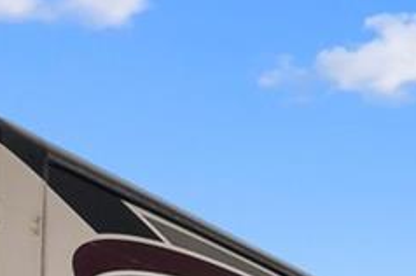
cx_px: 960
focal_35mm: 101
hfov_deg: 14.5
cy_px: 592
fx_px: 1166
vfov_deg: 11.8
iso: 100
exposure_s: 1/200
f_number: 7.1
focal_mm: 10
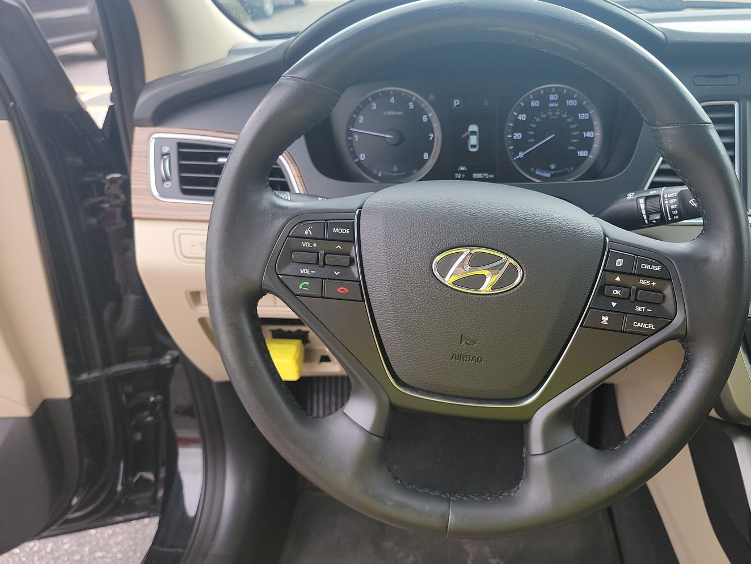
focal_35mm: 29
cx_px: 452
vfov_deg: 48.2
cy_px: 270
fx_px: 629
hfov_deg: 61.1
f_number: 1.8
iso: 62
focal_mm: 6.7
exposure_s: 1/119
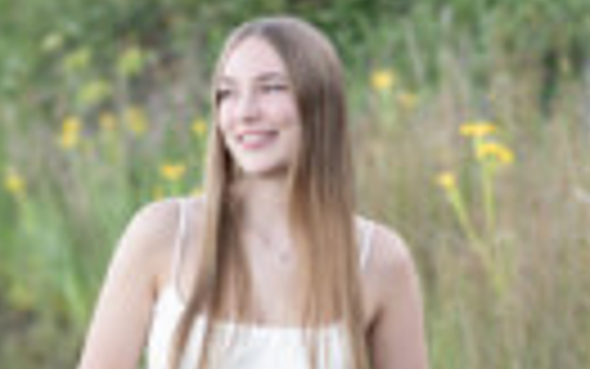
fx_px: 4778
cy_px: 423
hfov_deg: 7.1
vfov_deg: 4.4
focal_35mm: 297
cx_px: 198
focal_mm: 85
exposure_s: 1/200
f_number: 3.5
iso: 320
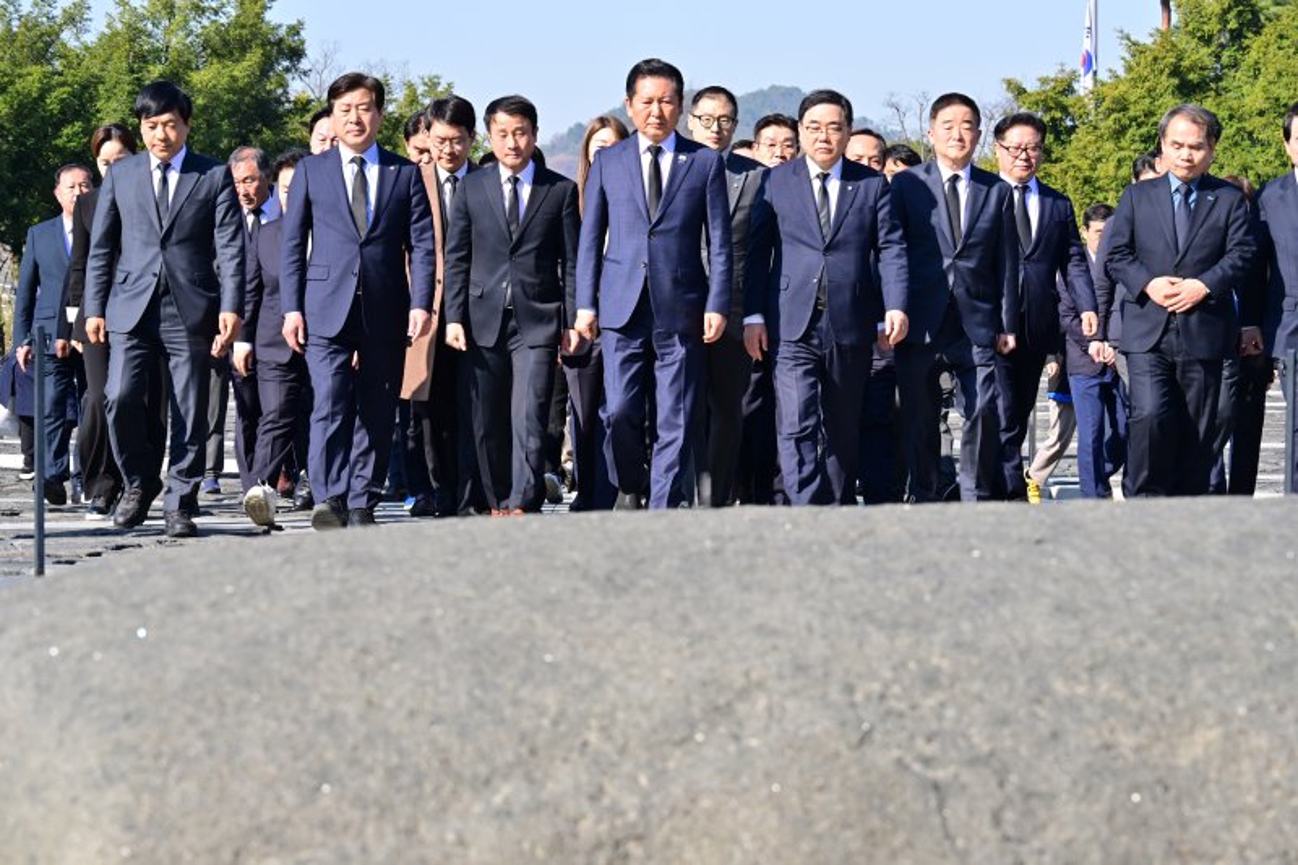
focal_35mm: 105
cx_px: 649
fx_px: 3785
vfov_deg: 13.0
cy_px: 432
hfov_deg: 19.5
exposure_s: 1/640
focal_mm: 105
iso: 640
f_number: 10
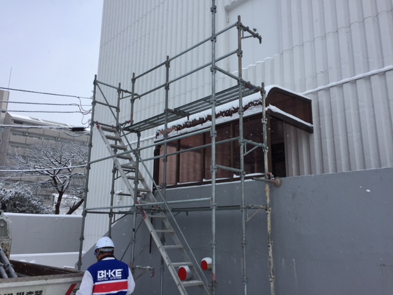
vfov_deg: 48.2
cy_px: 148
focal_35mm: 29
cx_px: 196
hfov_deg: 61.7
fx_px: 329
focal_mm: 4.15
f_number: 2.2
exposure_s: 1/1883
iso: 32
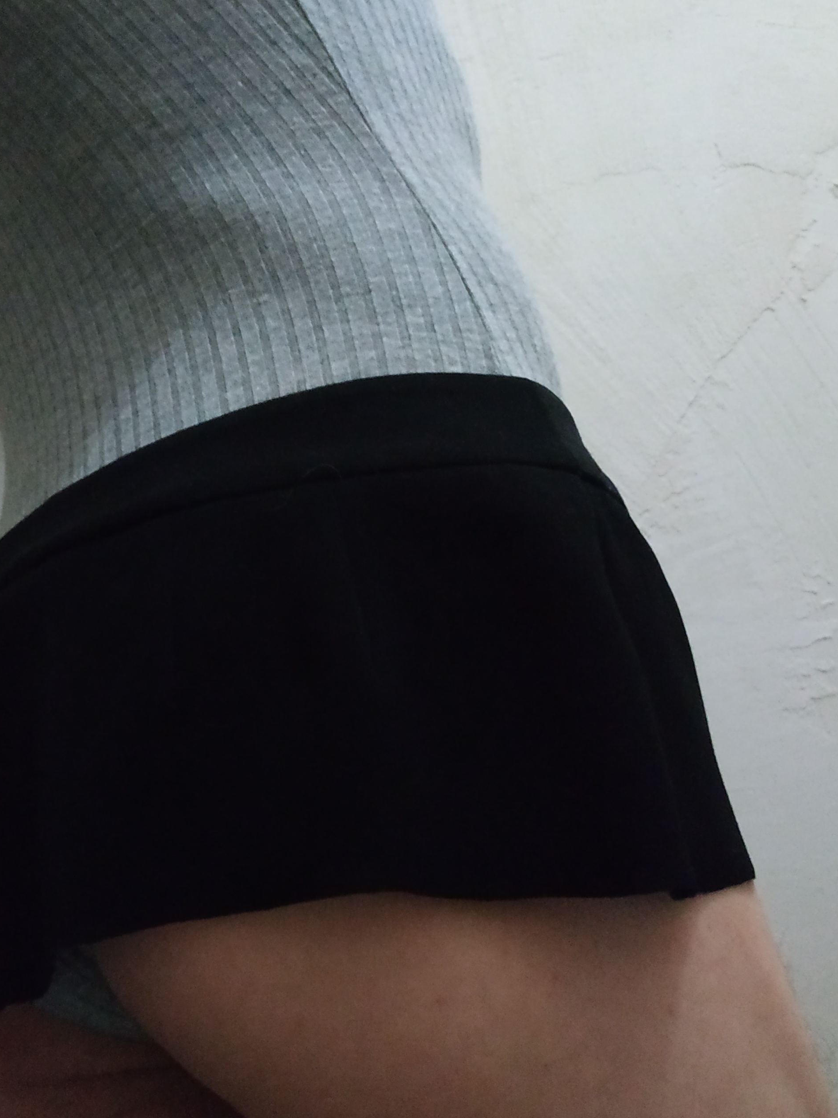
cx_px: 319
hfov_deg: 37.5
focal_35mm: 38
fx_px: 1226
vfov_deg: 48.9
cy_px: 623
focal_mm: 3.94
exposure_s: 1/17
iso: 3200
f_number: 1.9
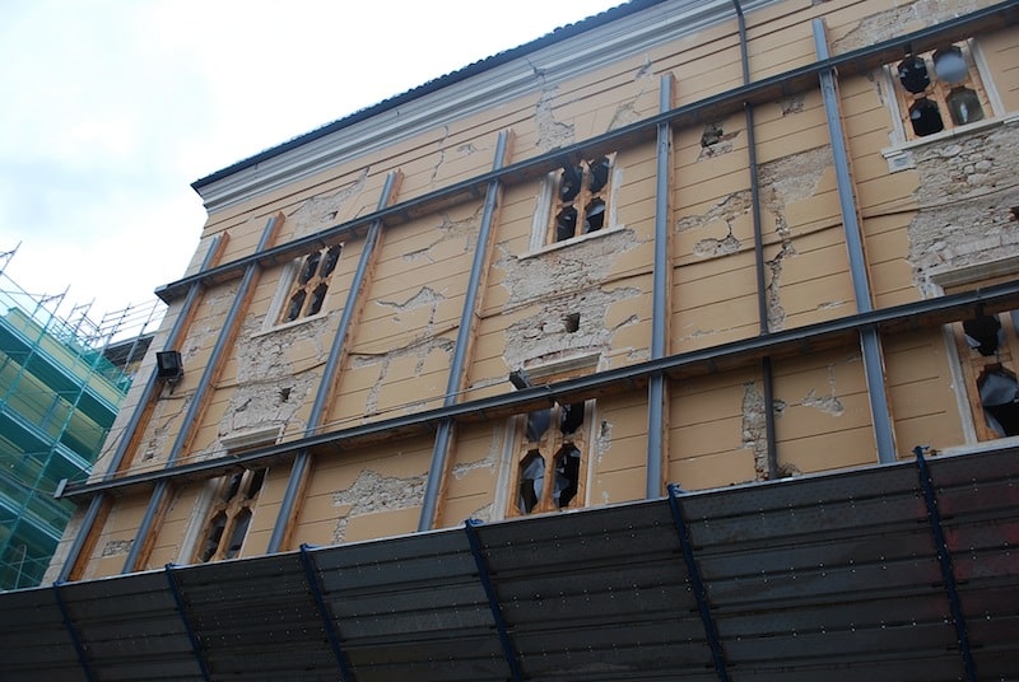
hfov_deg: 57.2
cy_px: 341
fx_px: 935
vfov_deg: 40.1
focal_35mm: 33
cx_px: 510
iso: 100
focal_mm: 22
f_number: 5.6
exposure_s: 1/125
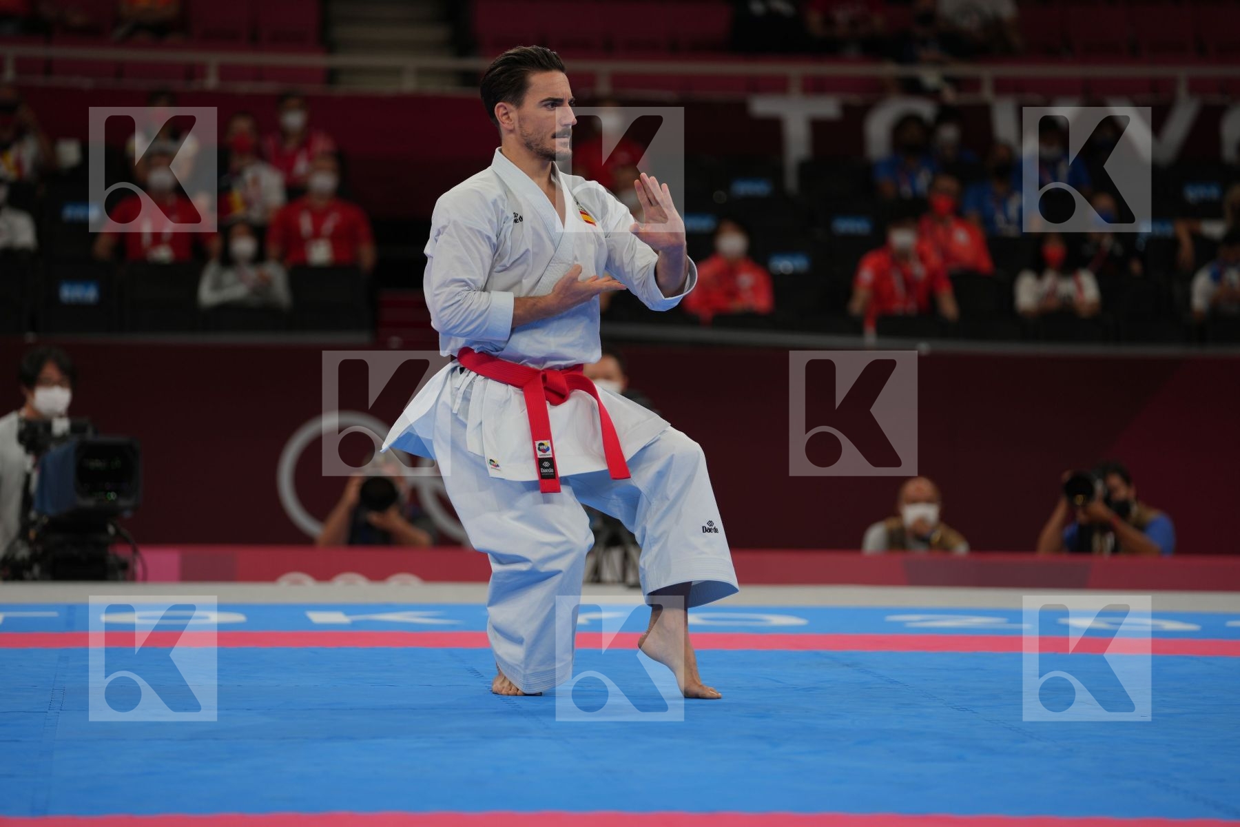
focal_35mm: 167
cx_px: 620
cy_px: 414
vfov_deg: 8.2
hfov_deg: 12.3
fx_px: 5752
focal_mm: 167
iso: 200
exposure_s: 1/500
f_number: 2.8
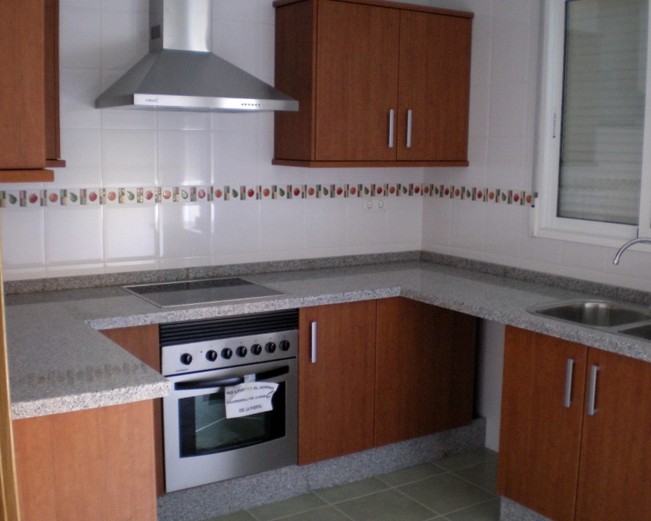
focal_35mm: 40
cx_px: 341
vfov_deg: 37.3
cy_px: 259
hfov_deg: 45.8
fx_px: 771
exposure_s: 1/13
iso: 400
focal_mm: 6.3
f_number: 3.1
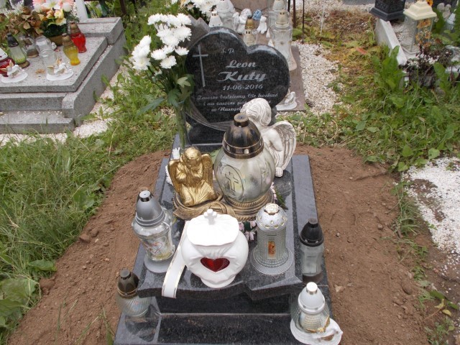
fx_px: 452
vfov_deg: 41.8
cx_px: 230
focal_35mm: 34
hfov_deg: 54.0
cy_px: 172
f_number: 9.2
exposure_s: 1/80
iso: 80
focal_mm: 6
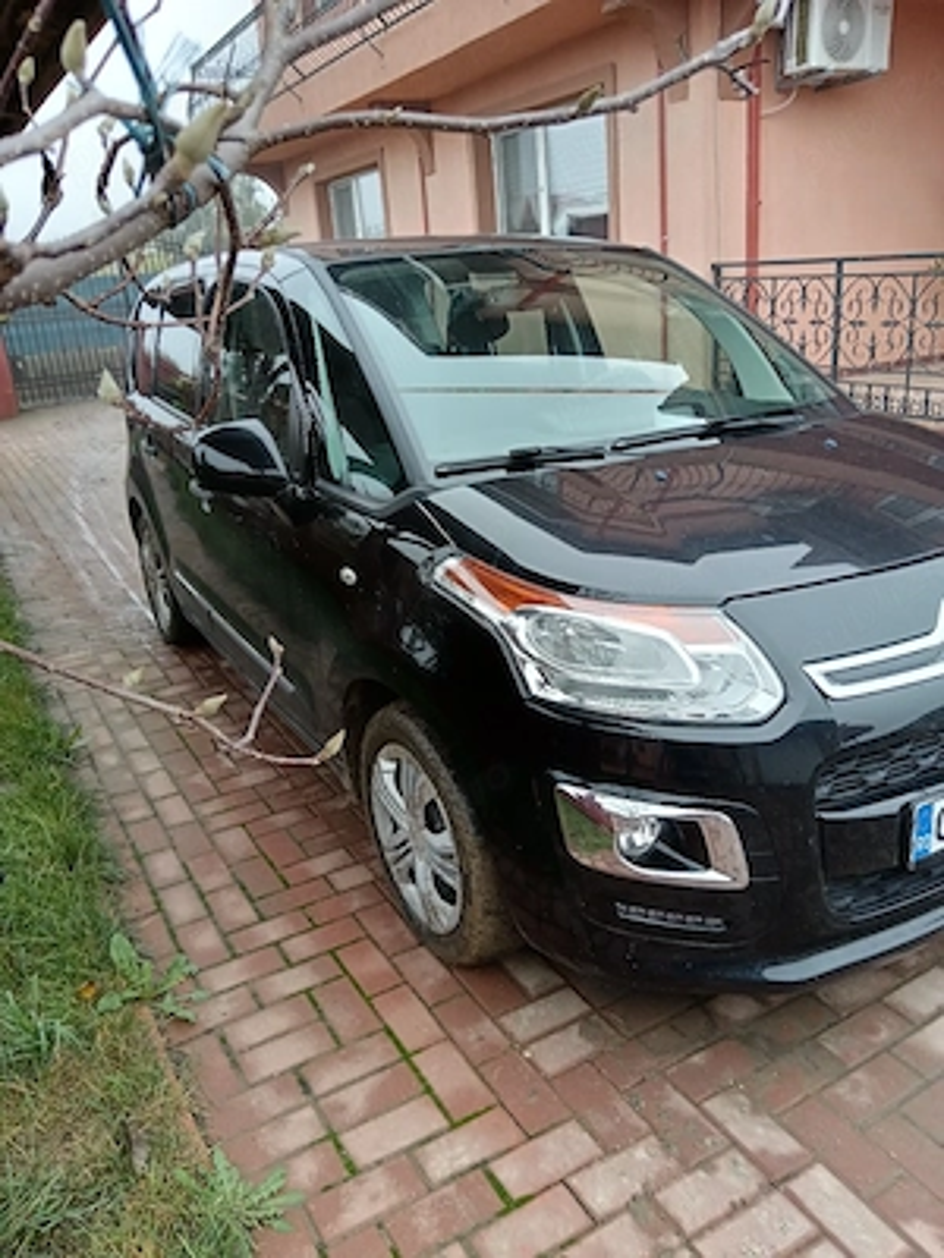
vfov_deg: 65.3
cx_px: 472
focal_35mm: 27
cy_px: 629
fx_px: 982
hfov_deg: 51.4
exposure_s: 1/100
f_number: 1.9
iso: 232
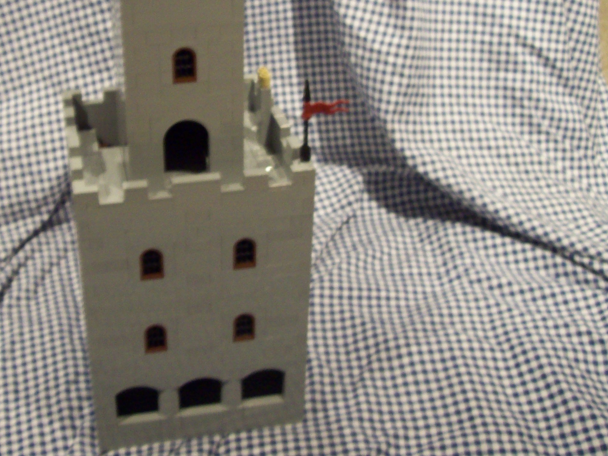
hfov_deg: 35.0
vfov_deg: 26.8
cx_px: 173
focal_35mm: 54
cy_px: 130
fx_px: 948
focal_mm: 6
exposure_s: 1/8.2
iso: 160
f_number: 2.7
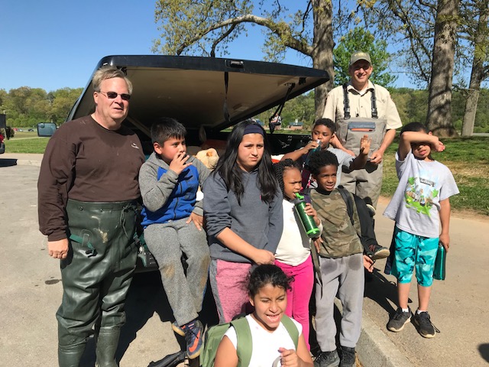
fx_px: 396
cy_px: 184
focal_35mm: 28
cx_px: 244
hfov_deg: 63.4
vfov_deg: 49.7
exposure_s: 1/1996
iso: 20
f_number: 1.8
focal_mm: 3.99
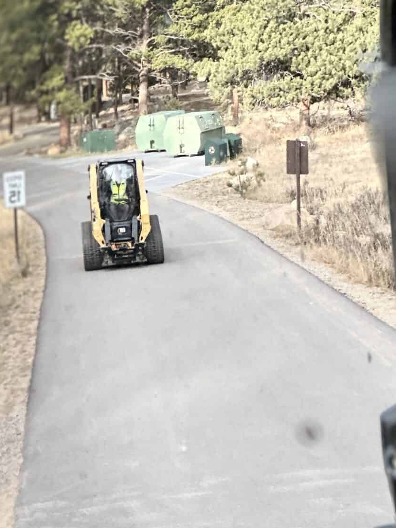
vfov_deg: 9.9
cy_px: 292
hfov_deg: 7.5
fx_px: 3034
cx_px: 332
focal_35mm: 199
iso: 40
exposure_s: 1/121
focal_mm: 9
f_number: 2.8
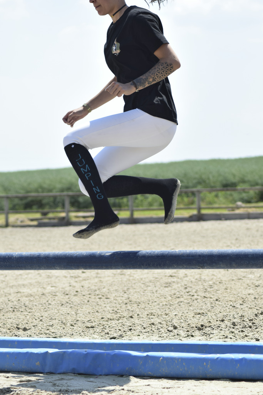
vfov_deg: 18.2
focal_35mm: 112
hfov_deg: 12.2
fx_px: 1232
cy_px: 198
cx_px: 132
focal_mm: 75
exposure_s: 1/640
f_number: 5.6
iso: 125
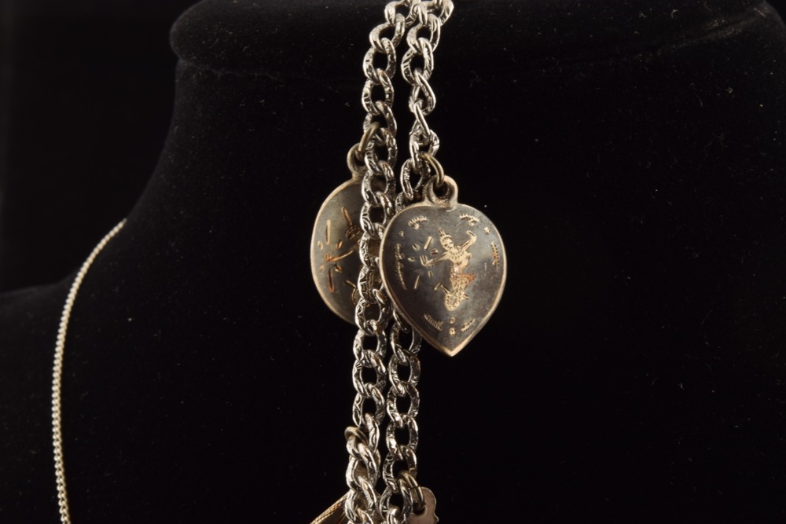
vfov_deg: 15.2
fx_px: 1965
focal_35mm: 90
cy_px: 262
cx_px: 393
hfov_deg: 22.6
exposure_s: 1/125
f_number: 25
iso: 100
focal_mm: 60
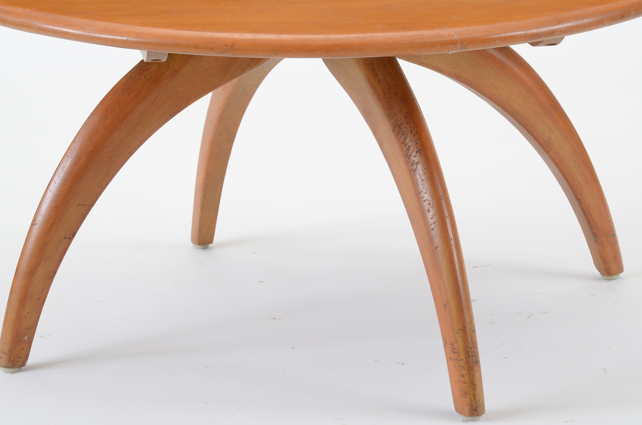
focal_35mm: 115
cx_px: 318
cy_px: 212
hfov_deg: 17.8
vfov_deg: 11.9
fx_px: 2046
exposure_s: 1/125
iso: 200
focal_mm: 70
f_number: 11
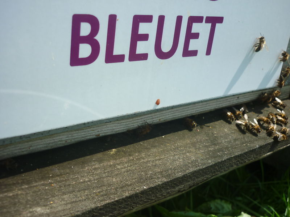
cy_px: 108
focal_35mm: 42
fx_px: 352
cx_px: 145
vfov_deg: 34.3
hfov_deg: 44.8
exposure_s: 1/800
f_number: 3
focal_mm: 6.9
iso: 80
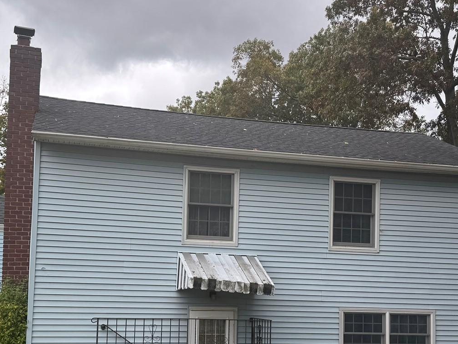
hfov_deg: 38.9
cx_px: 218
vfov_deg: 29.3
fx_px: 648
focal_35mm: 49
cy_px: 253
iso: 80
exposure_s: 1/609
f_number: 1.78
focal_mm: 6.76
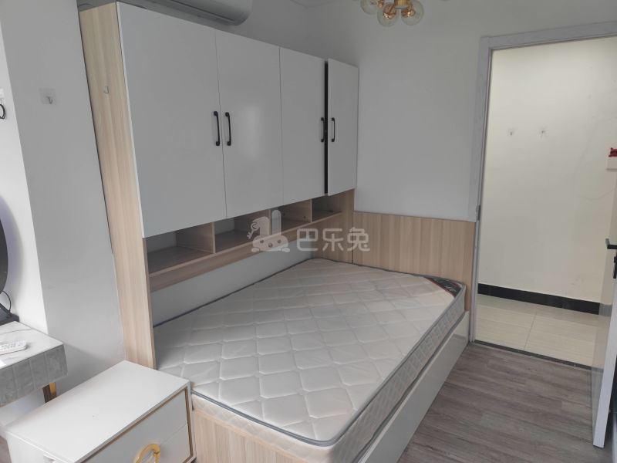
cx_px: 308
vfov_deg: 37.7
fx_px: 677
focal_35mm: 38
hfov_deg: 49.0
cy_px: 232
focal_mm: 7.59
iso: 245
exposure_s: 1/100
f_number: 1.95
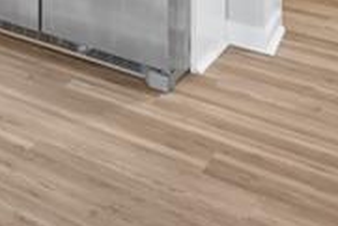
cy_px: -292
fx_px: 742
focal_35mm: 79
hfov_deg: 19.9
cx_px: -243
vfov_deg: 13.4
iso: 250
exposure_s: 1/2.5
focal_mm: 14
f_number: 7.1
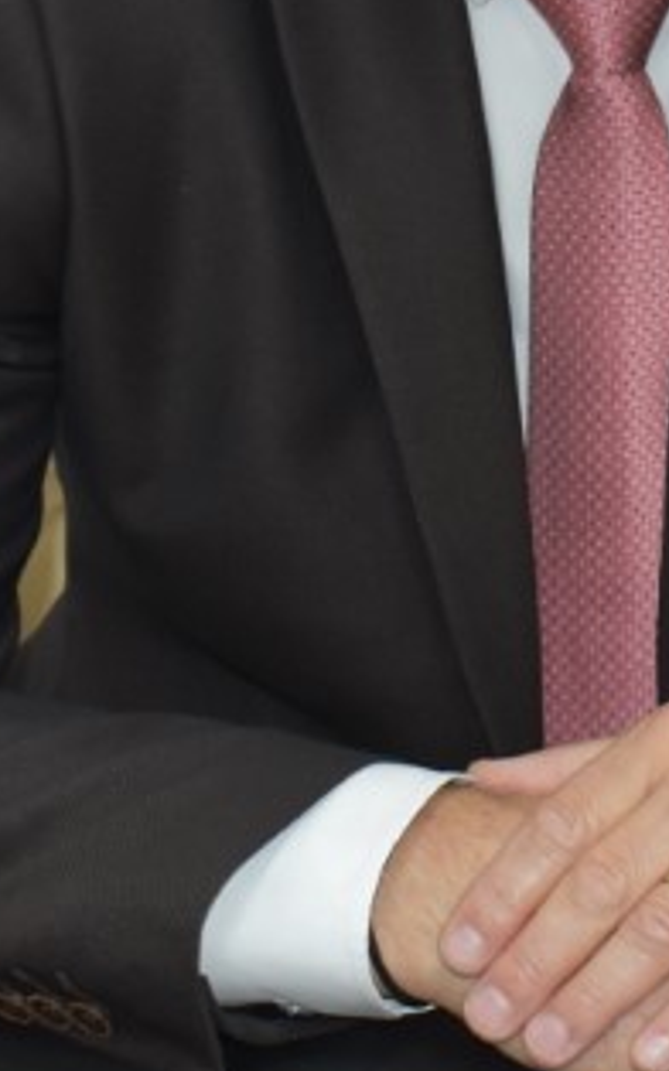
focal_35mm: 129
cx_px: 874
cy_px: 194
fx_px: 3763
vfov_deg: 16.1
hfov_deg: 10.0
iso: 800
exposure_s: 1/100
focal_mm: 23
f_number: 5
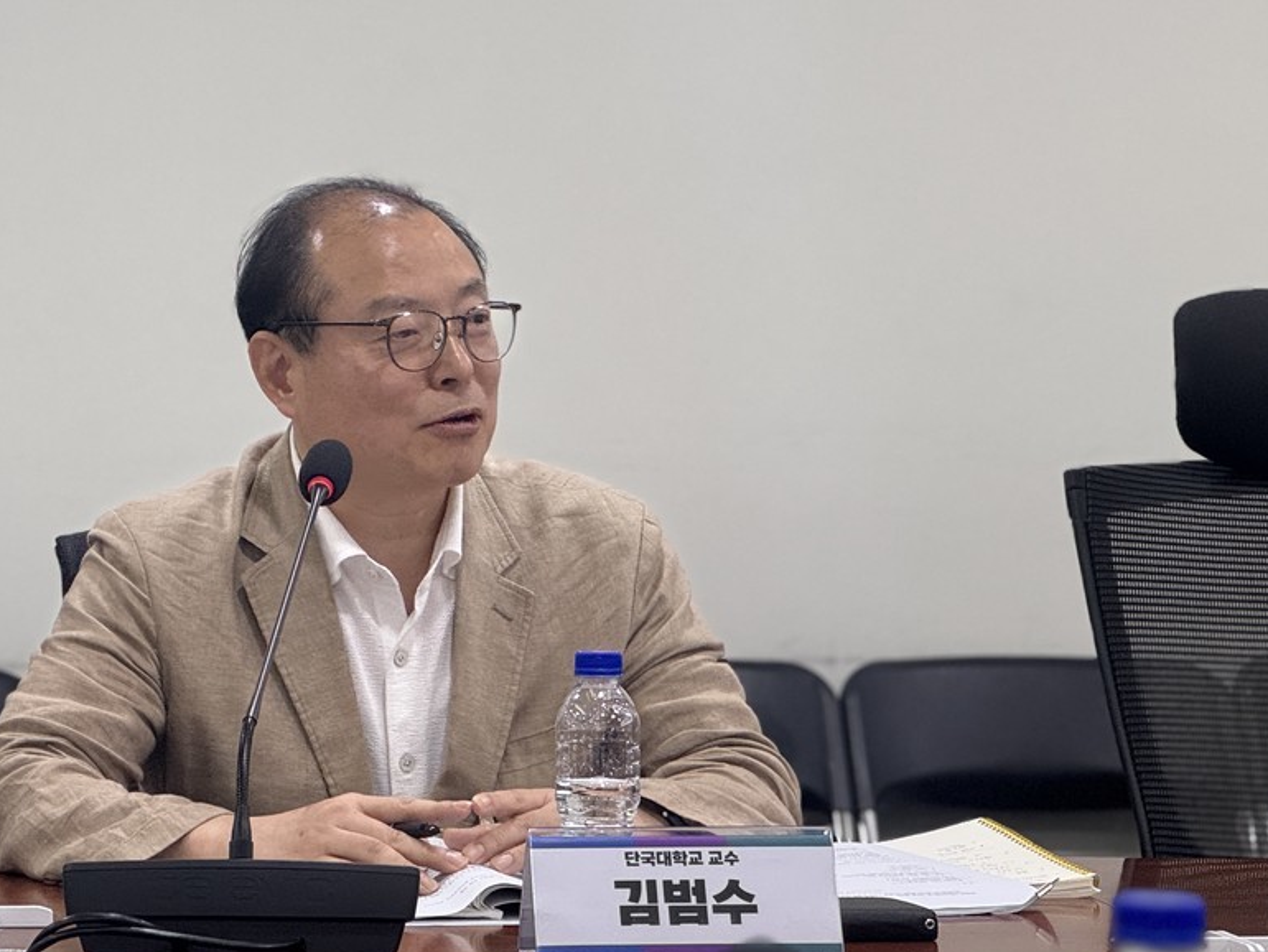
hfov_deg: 15.3
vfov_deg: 11.6
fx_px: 4690
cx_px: 259
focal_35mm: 128
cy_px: 343
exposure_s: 1/120
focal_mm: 9
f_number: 2.8
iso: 200
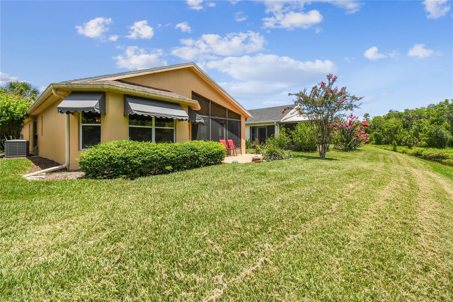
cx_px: 226
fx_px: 189
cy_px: 151
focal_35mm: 15
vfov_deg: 77.3
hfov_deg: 100.4
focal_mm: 10
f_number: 7.1
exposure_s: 1/640
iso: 100
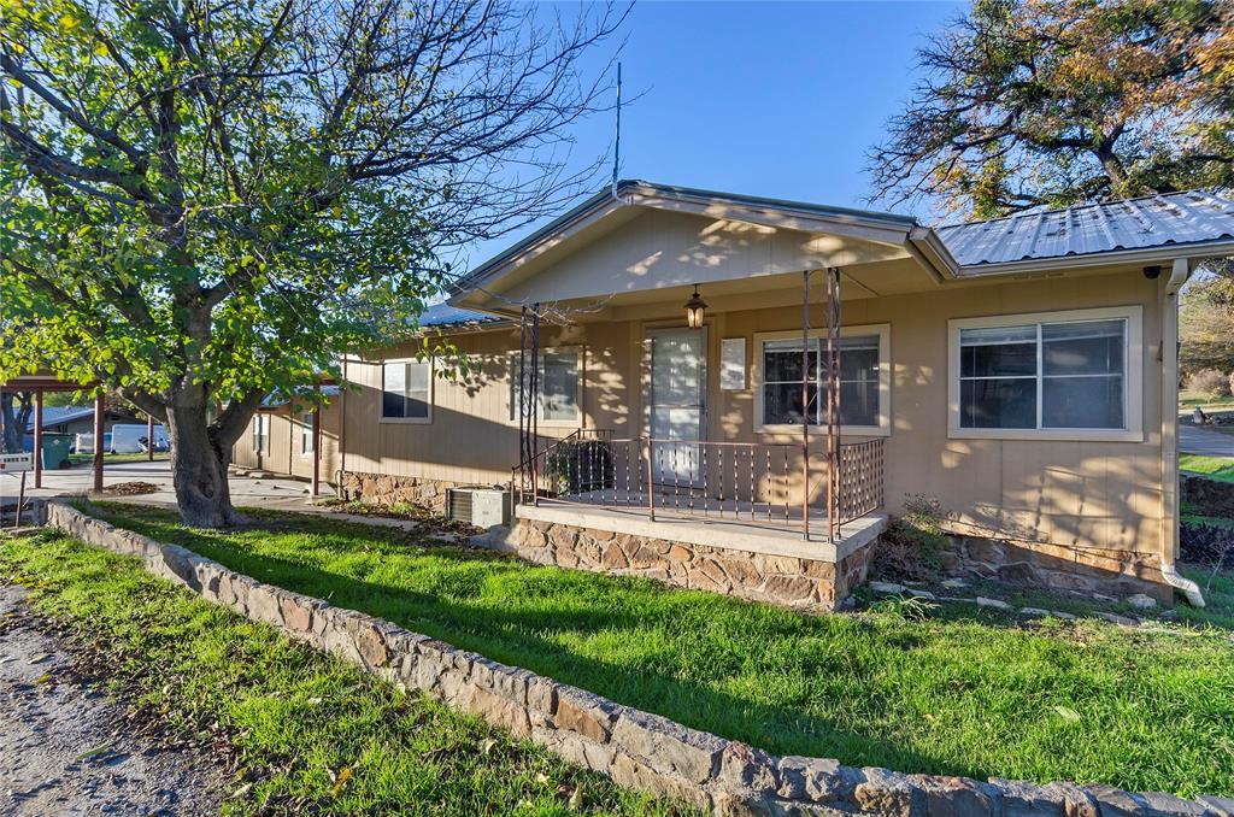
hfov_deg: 90.1
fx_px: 616
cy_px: 408
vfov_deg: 67.1
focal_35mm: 18
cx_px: 617
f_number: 8
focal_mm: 12
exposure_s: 1/13
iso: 200
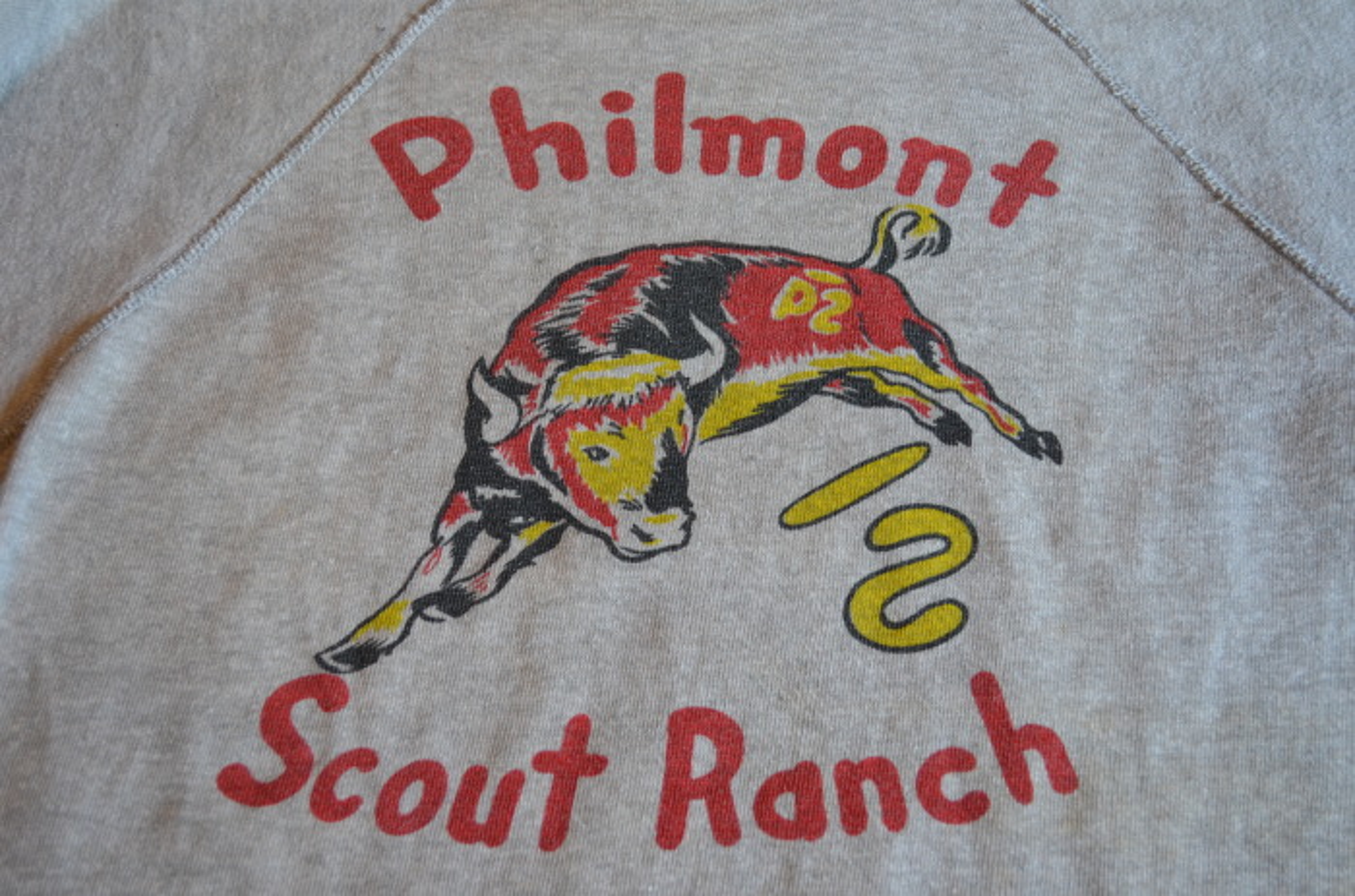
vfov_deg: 30.7
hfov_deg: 45.1
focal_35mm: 44
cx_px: 678
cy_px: 448
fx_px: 1633
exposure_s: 1/100
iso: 400
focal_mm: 29
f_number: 5
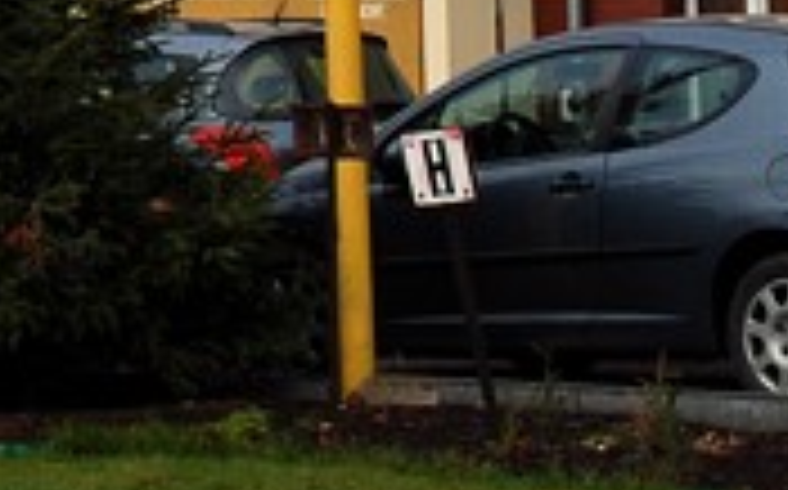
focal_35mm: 217
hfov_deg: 9.5
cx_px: -261
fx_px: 4663
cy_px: -537
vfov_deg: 5.9
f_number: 6.3
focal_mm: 31
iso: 100
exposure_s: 1/160
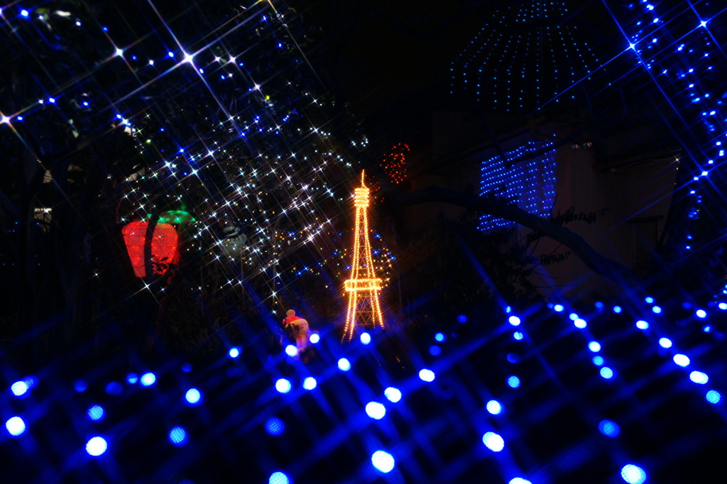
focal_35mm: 40
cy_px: 242
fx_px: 807
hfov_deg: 48.5
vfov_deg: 33.4
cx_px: 364
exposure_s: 1/15
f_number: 2.8
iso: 320
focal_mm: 40
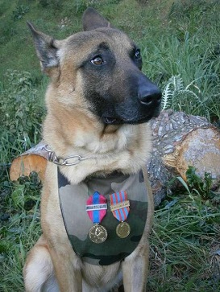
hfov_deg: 24.5
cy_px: 146
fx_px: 508
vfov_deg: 32.2
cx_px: 110
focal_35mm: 60
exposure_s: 1/250
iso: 400
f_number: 3.9
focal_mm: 10.7
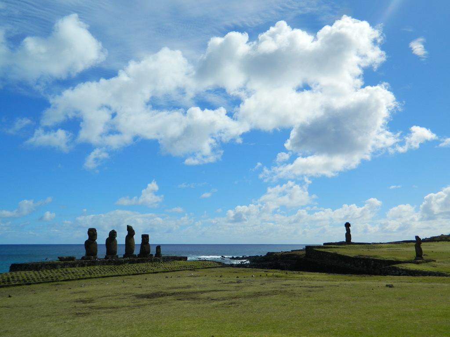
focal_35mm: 31
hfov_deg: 58.4
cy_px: 168
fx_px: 403
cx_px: 225
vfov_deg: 45.4
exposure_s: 1/320
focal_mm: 5.6
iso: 80
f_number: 9.1
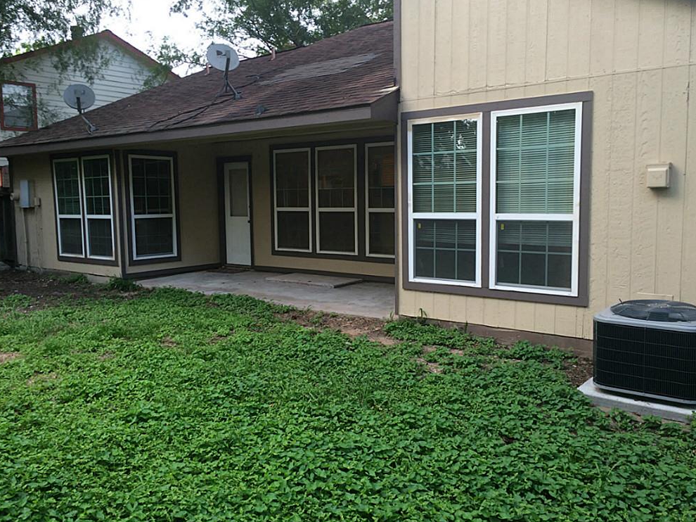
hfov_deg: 60.0
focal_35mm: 30
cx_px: 352
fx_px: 603
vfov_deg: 46.8
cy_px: 255
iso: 50
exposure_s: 1/60
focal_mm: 4.15
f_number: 2.2
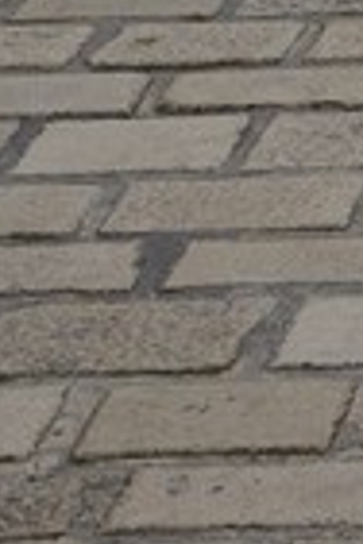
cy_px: -1424
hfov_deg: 4.7
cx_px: 1286
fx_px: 4114
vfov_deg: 6.5
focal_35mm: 272
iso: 200
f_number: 13
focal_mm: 24
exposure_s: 1/160
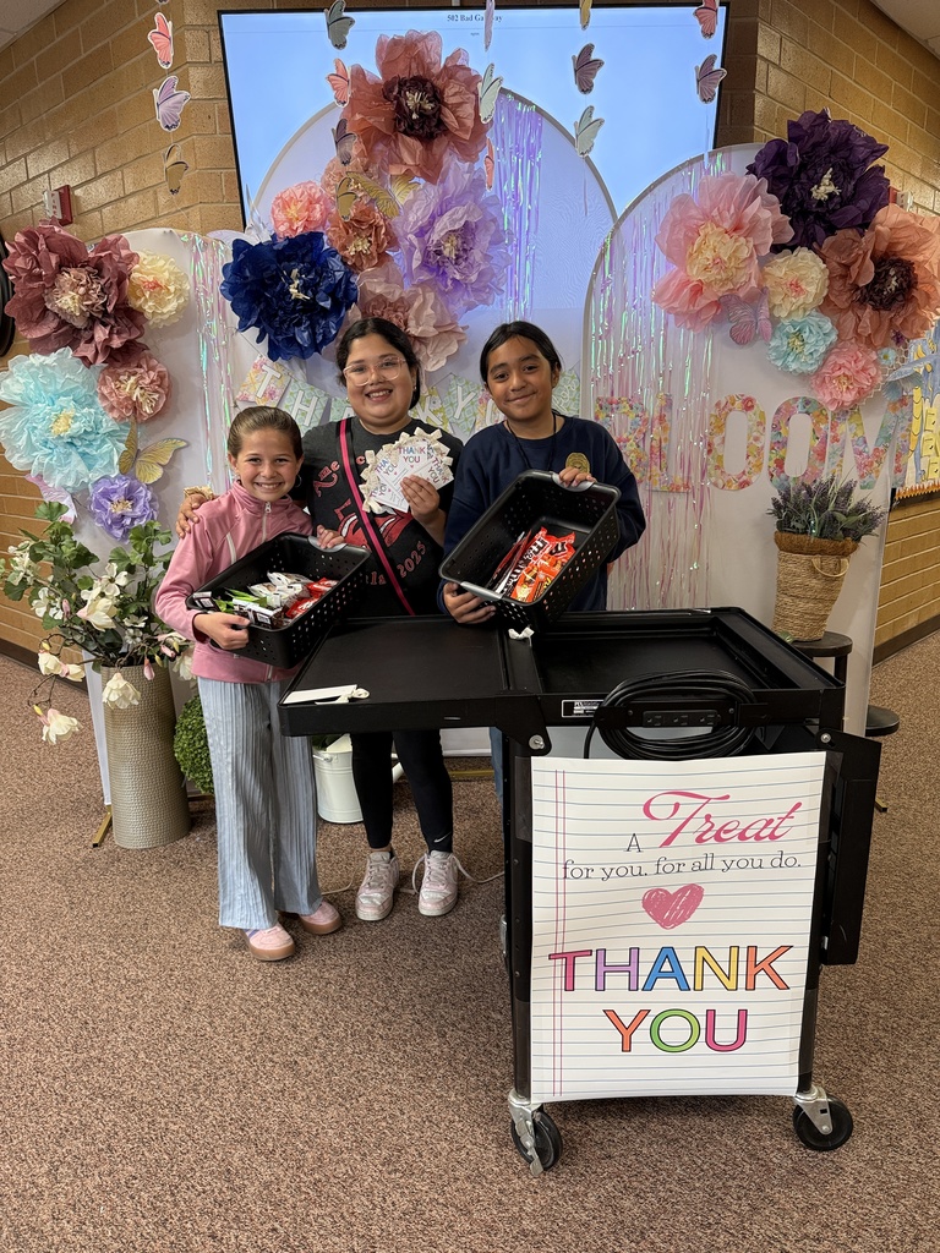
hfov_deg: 56.8
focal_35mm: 24
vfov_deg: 71.6
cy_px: 626
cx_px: 470
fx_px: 869
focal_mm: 6.76
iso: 200
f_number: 1.78
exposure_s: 1/60
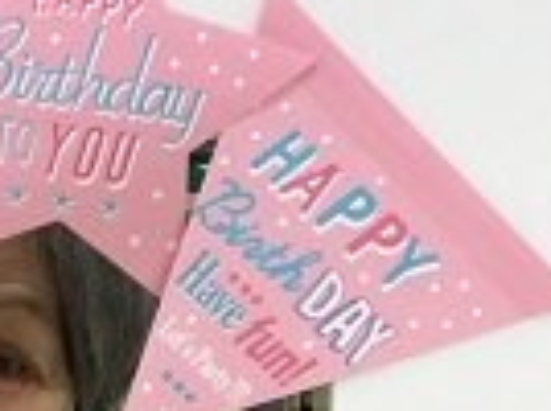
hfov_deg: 16.2
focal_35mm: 116
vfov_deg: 12.7
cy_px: 310
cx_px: -136
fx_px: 1843
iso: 32
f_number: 2.4
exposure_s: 1/30
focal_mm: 3.3
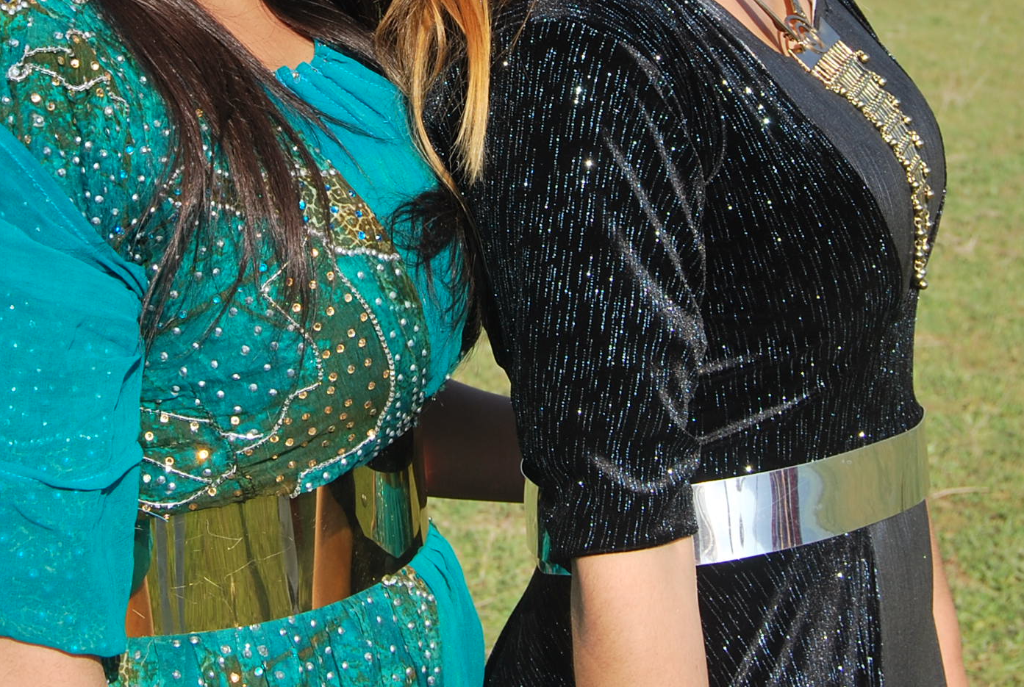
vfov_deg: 12.8
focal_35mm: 106
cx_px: 352
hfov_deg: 19.2
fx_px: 3021
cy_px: 14
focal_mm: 34
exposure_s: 1/250
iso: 100
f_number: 8
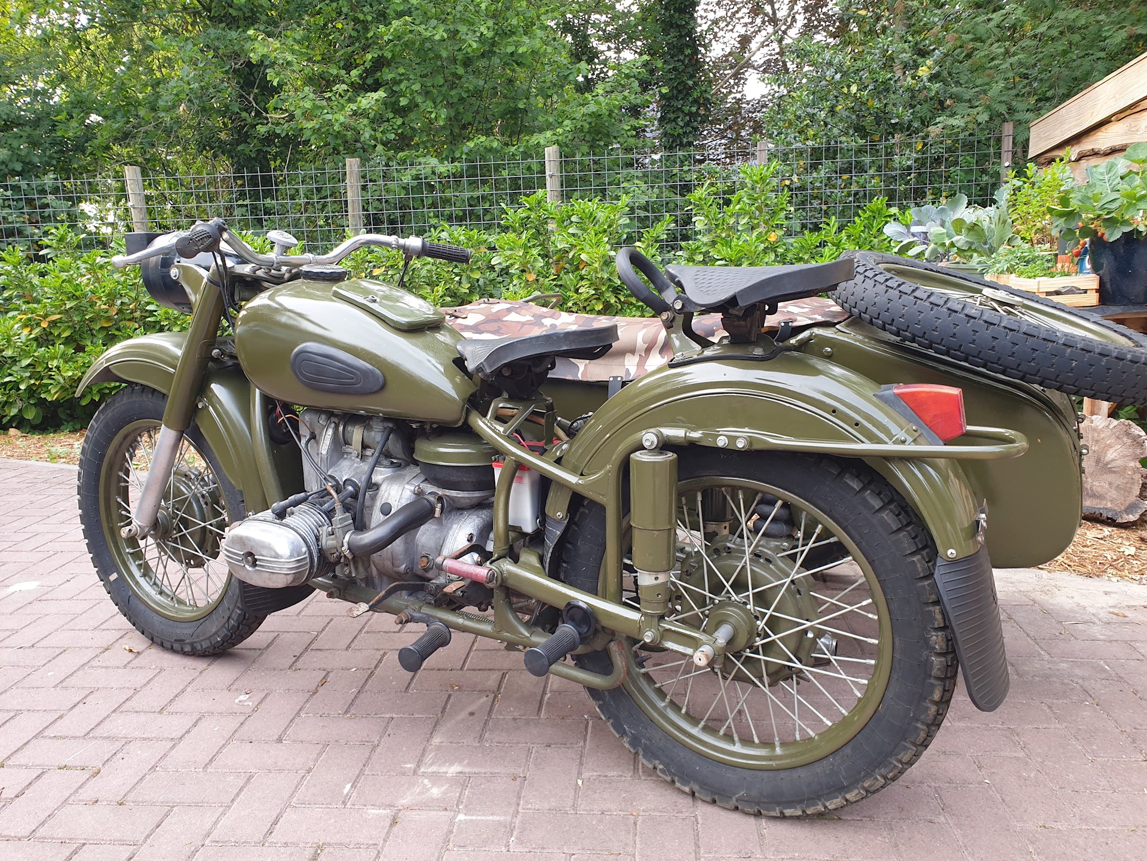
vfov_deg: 53.1
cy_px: 430
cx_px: 574
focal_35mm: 26
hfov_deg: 67.3
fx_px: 862
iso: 50
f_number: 2.4
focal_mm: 4.3
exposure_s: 1/60
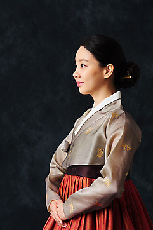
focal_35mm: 188
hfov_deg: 7.3
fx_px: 1200
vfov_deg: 10.9
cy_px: 114
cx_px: 83
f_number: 11
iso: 100
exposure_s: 1/125
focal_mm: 170
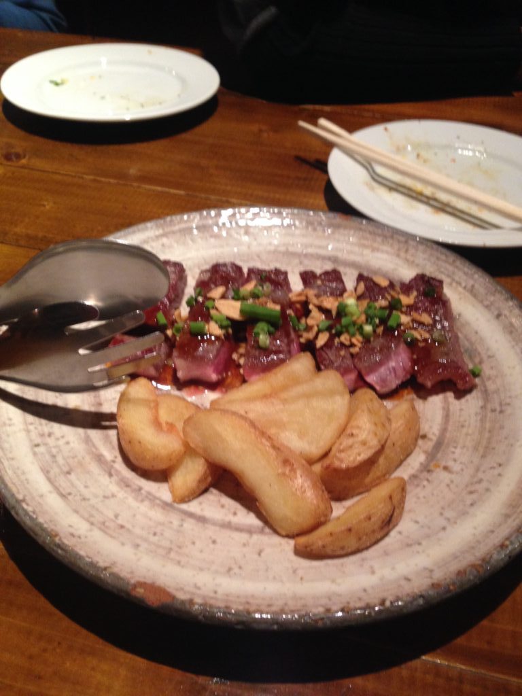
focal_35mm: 33
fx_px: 664
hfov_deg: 42.9
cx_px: 261
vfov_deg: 55.4
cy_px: 348
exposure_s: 1/20
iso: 250
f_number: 2.4
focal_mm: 4.12
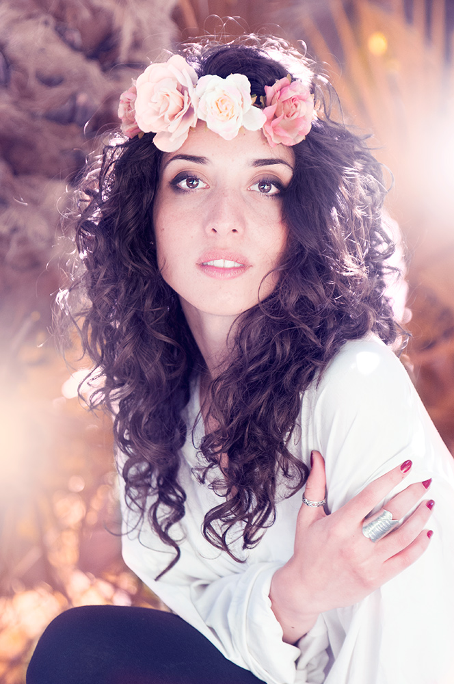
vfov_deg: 19.5
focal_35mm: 105
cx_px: 227
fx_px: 1992
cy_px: 342
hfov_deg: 13.0
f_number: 2.8
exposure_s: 1/80
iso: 640
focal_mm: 70
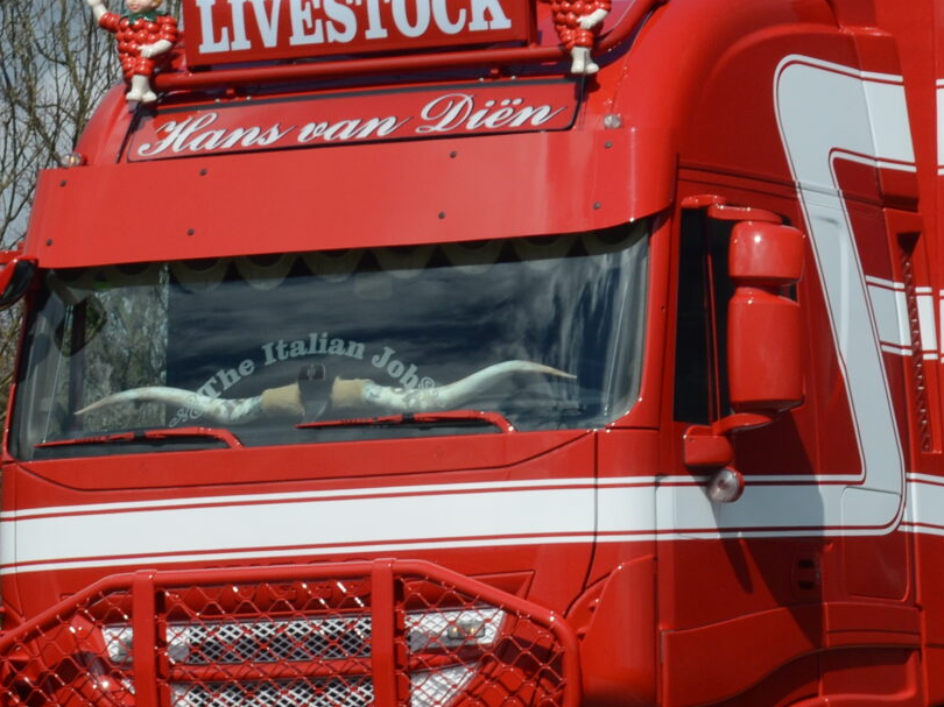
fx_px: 7197
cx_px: 1052
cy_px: 404
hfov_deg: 7.5
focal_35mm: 264
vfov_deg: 5.6
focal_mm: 58
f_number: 11
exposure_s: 1/200
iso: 200
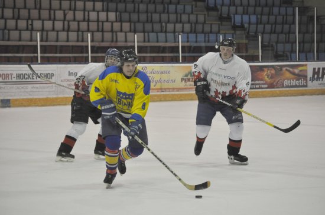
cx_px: 162
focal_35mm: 138
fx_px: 1244
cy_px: 108
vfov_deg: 9.9
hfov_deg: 14.9
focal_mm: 92
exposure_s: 1/500
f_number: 4.5
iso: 1600
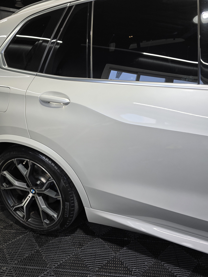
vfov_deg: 73.9
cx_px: 104
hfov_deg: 58.9
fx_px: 184
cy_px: 138
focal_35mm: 23
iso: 50
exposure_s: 1/120
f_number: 1.7
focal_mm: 6.3
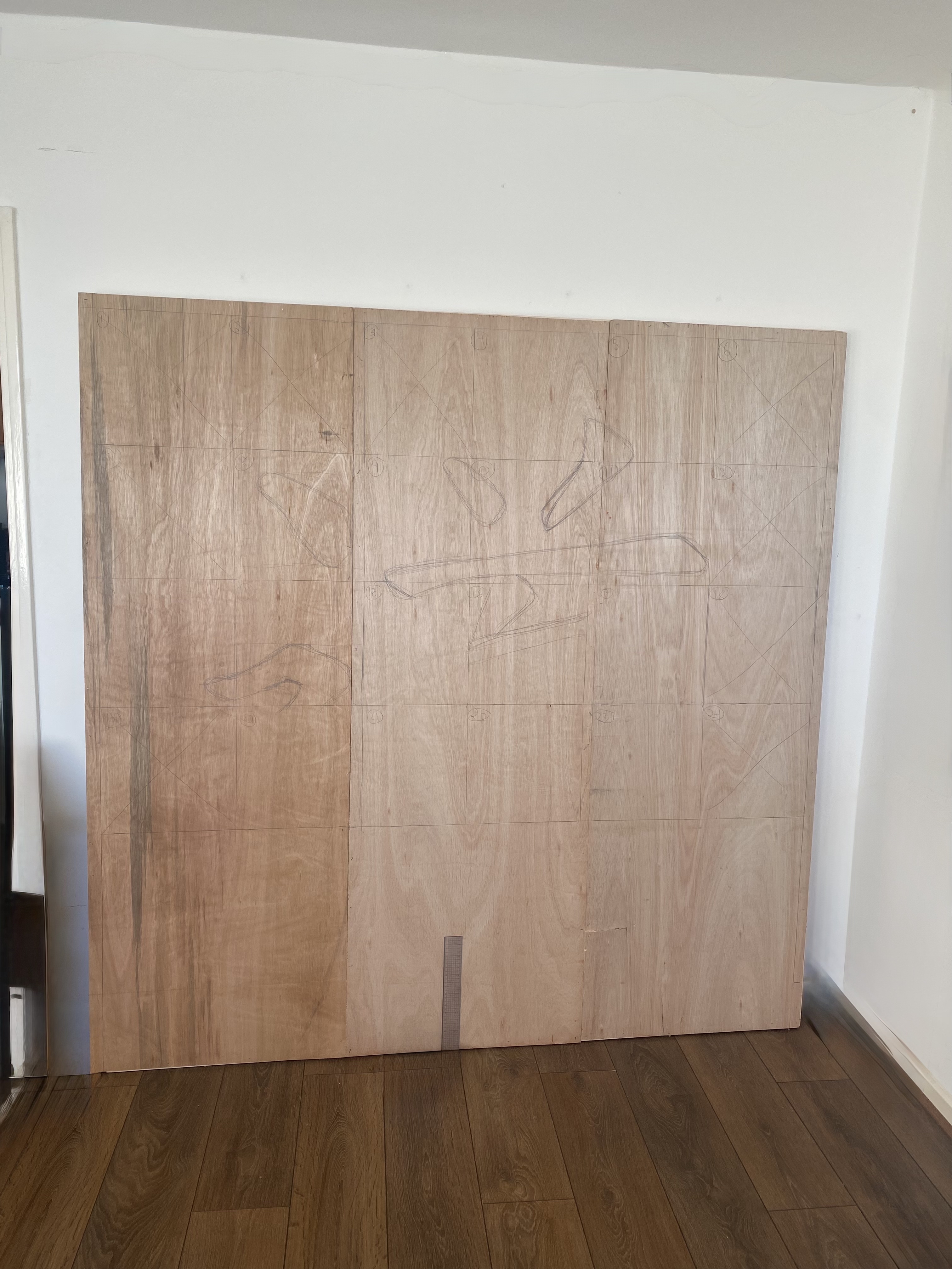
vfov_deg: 67.3
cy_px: 634
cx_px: 476
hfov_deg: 53.1
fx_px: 953
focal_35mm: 26
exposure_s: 1/152
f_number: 1.8
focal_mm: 4.25
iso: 32
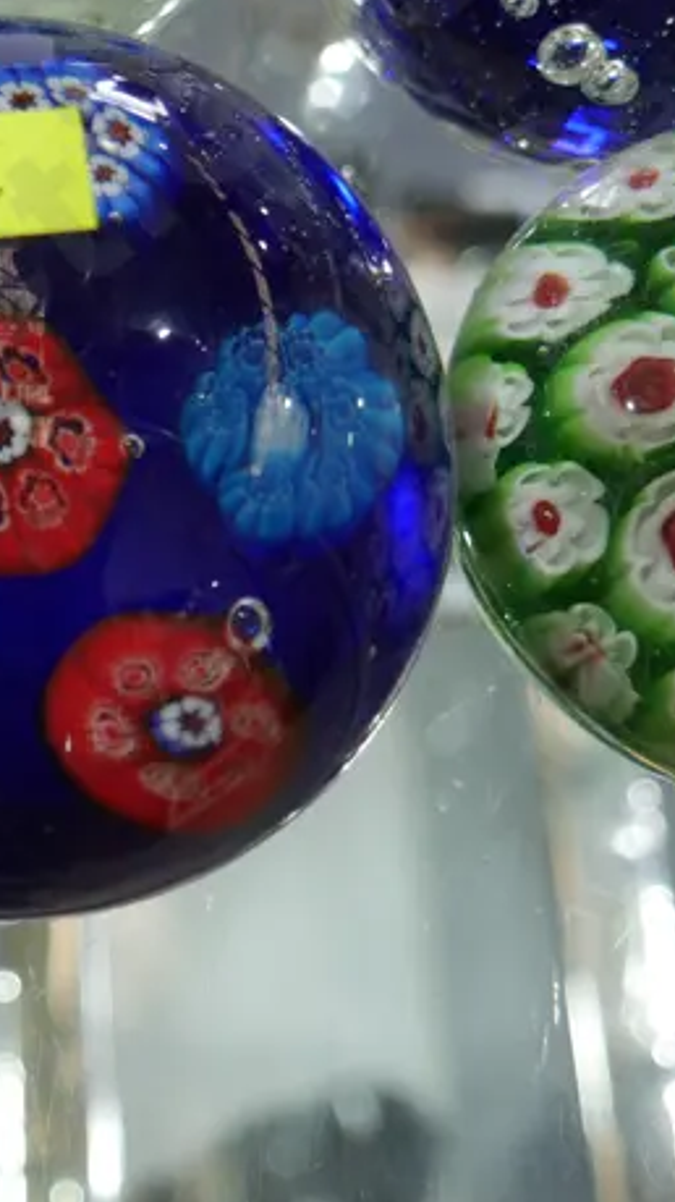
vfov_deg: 28.7
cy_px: 355
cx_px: -102
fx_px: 2324
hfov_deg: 16.0
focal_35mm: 73
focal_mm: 15
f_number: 3.6
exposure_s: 1/60
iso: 200
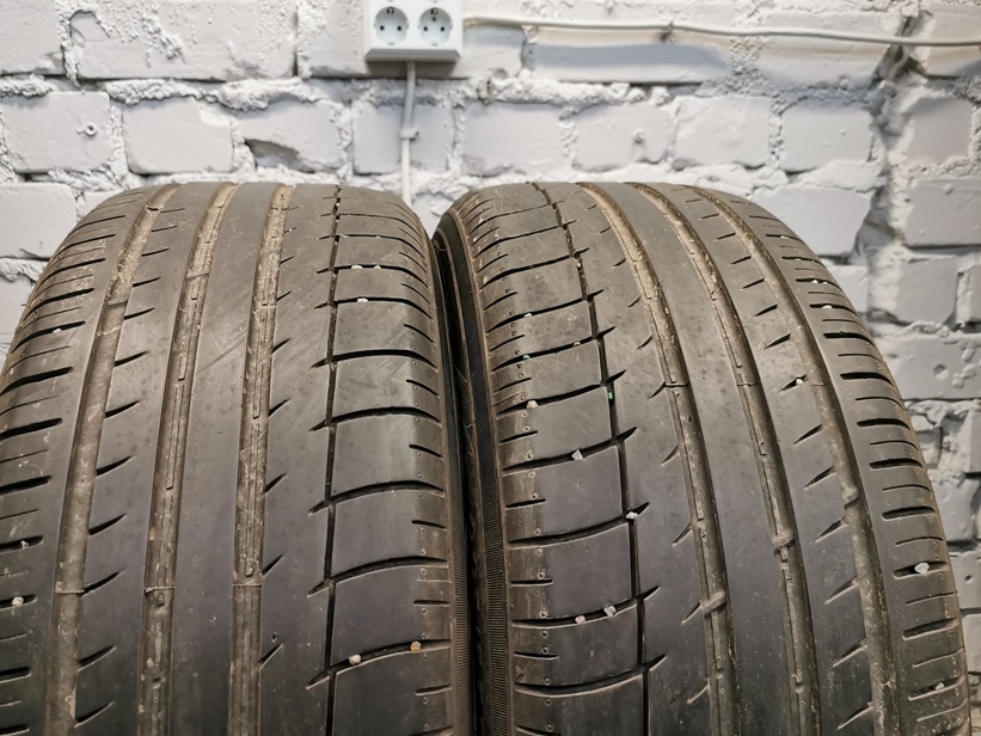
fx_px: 850
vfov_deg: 46.8
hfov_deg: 59.8
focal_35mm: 30
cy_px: 388
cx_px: 443
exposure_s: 1/100
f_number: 1.6
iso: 320
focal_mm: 5.56
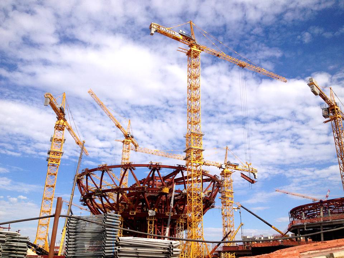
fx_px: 348
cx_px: 172
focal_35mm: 35
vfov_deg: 40.7
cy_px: 129
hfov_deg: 52.6
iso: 50
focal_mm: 4.28
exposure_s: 1/2404
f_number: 2.4
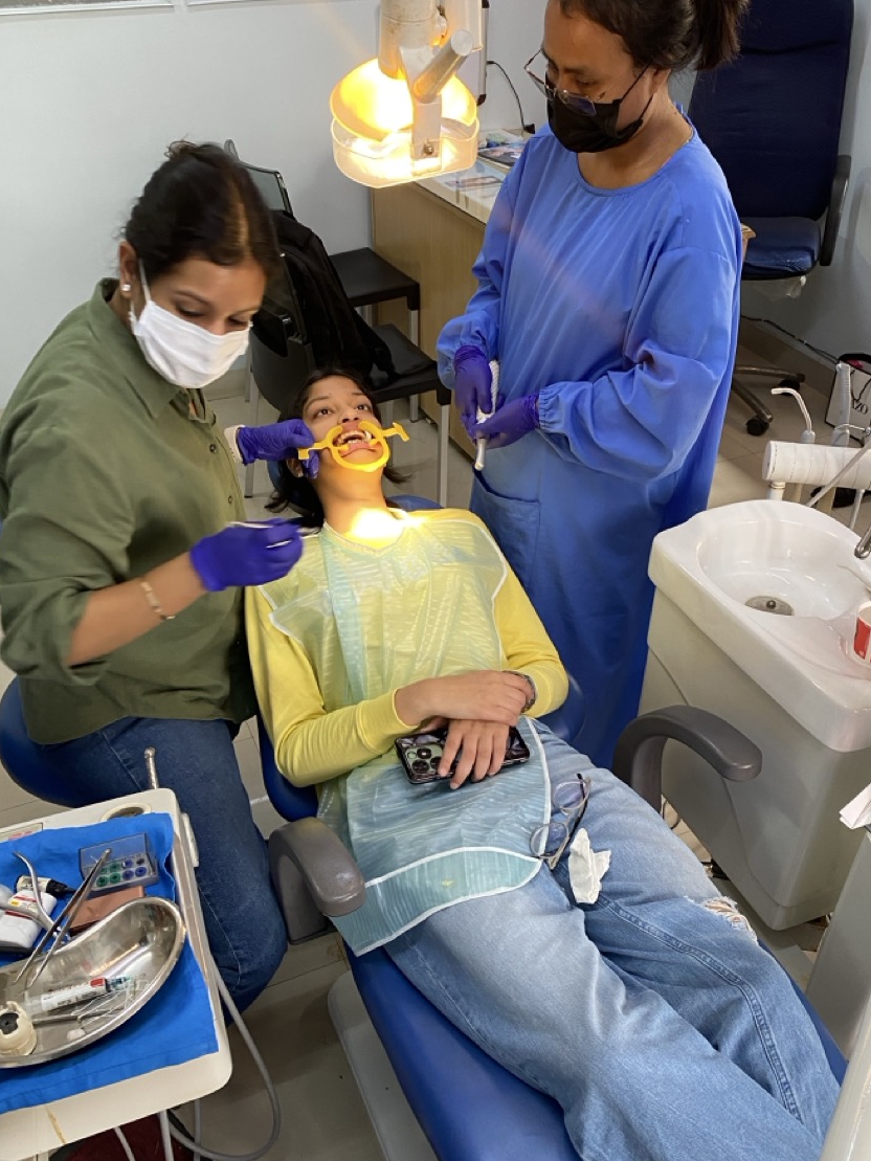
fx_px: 1006
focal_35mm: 30
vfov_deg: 59.9
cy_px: 621
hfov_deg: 46.8
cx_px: 411
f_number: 1.8
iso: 160
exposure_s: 1/50
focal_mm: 4.25
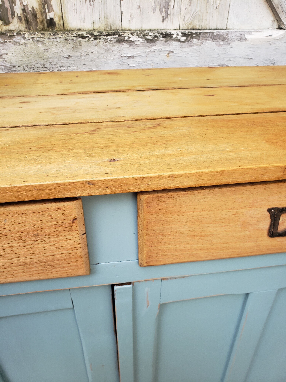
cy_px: 191
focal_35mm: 26
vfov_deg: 67.3
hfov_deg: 53.1
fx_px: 286
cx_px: 143
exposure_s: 1/60
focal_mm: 4.3
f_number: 2.4
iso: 64
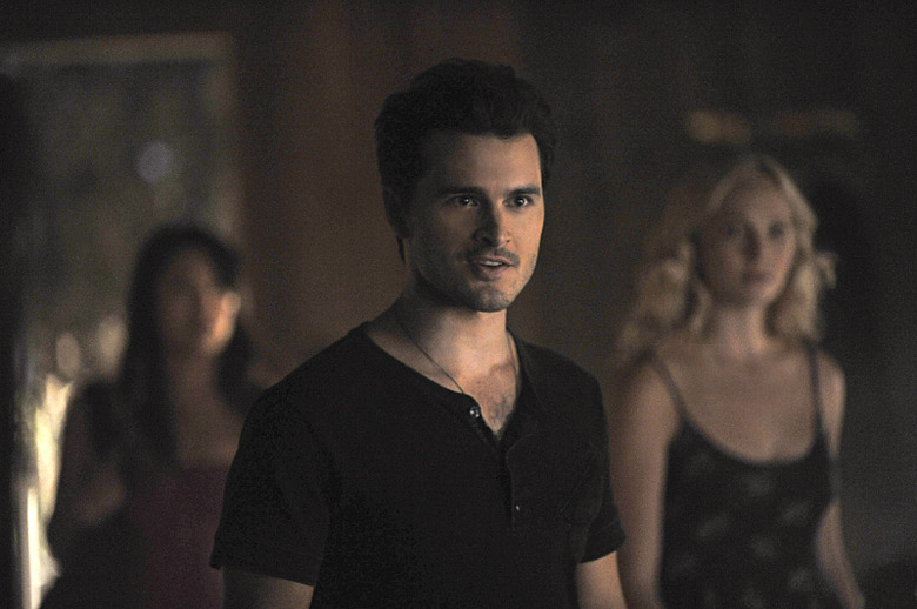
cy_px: 304
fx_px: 4452
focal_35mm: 175
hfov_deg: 11.8
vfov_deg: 7.8
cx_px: 458
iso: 5000
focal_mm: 175
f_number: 2.8
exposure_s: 1/200
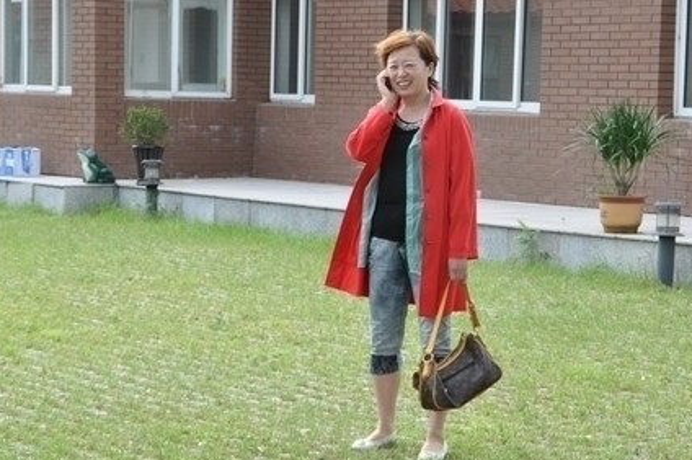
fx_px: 1998
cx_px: 385
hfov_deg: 19.6
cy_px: 223
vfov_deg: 13.1
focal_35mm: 104
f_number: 6.3
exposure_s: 1/160
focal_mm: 42
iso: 200
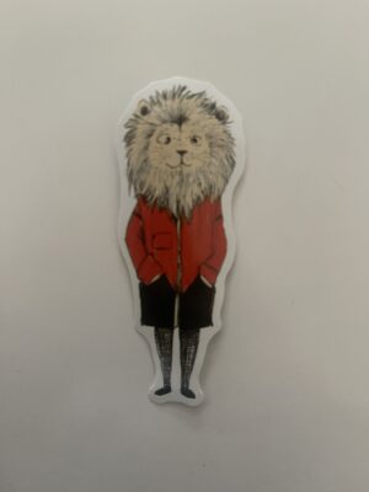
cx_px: 184
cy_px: 246
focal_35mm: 25
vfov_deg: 69.4
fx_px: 355
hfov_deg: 54.9
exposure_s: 1/50
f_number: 1.6
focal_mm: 5.1
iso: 500
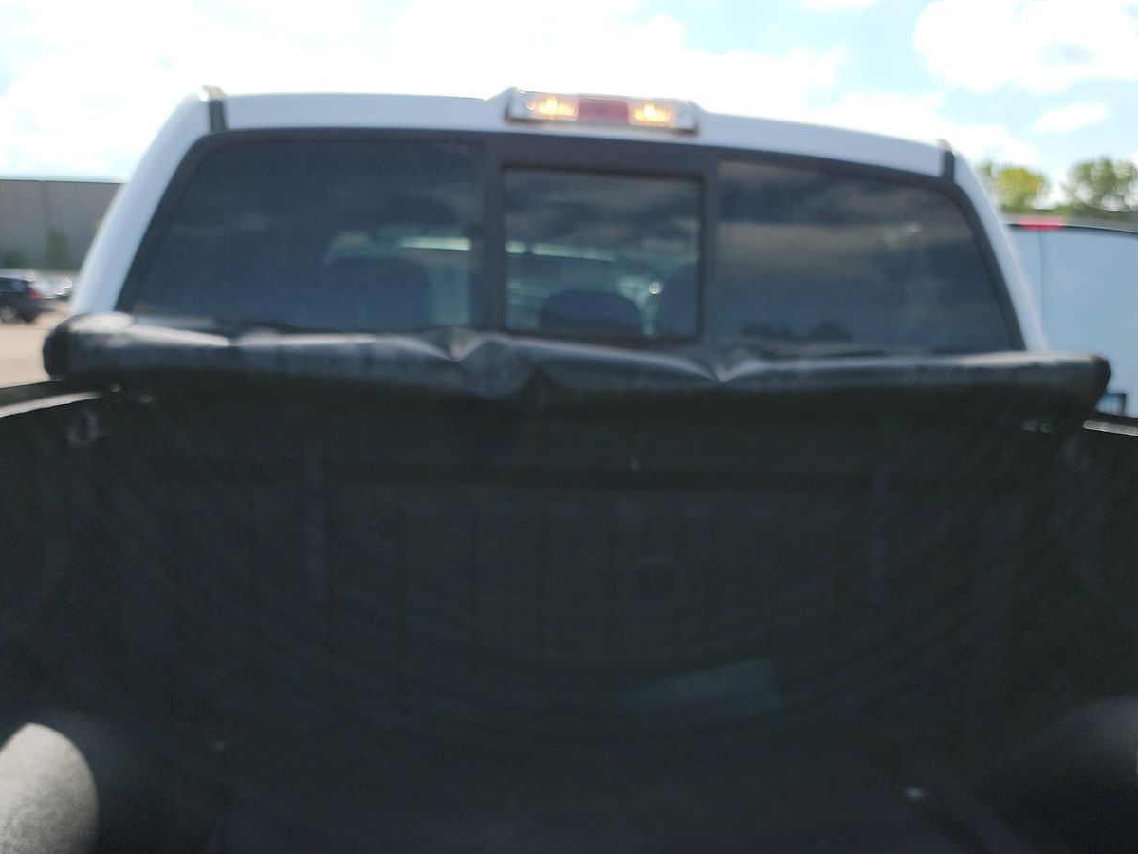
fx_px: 1052
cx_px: 633
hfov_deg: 56.7
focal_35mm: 32
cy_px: 555
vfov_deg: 43.7
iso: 50
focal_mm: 6.7
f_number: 1.8
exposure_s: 1/675
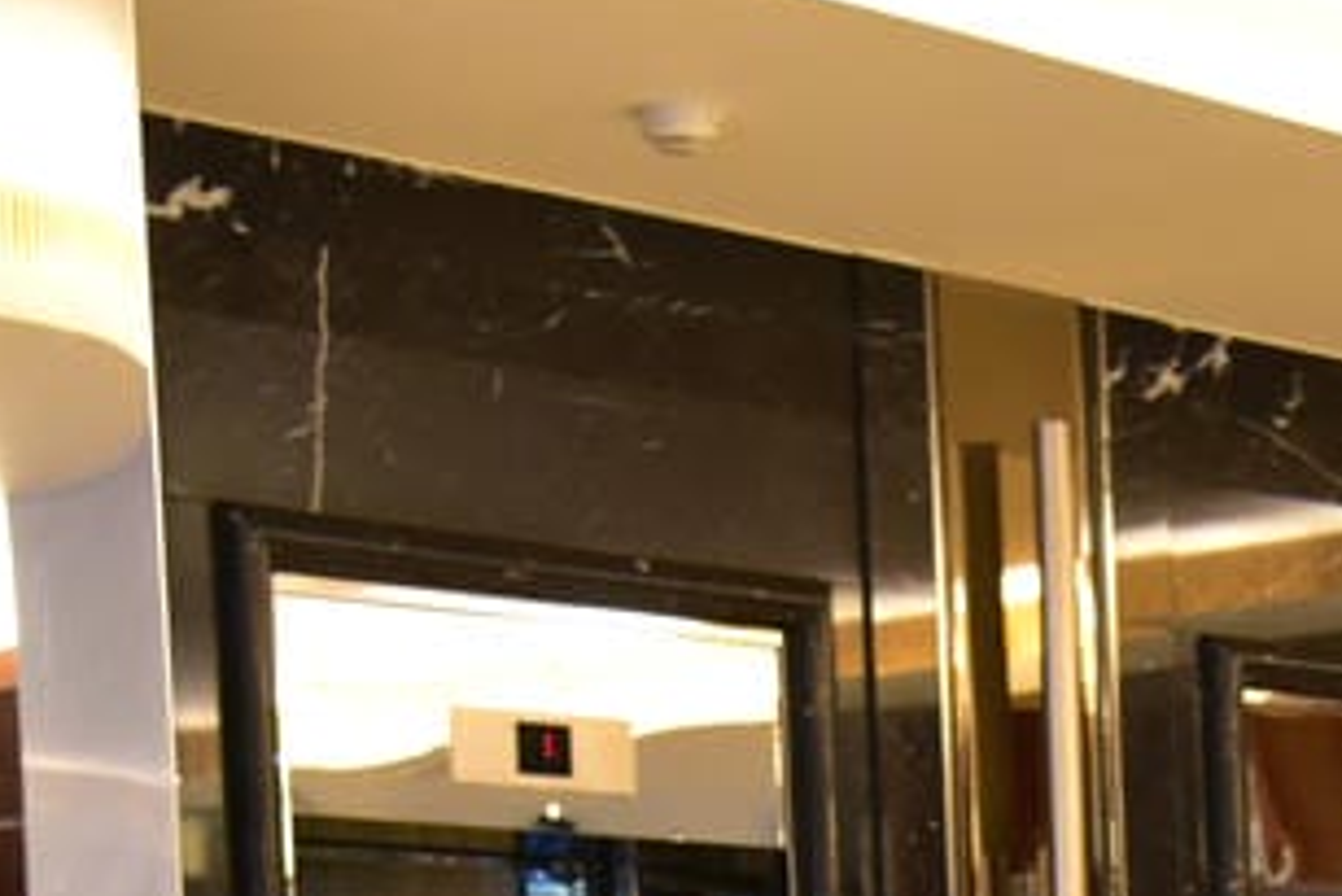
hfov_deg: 14.7
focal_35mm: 137
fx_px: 5109
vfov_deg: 9.4
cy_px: 1733
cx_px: 1342
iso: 1600
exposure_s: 1/15
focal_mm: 35
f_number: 4.5
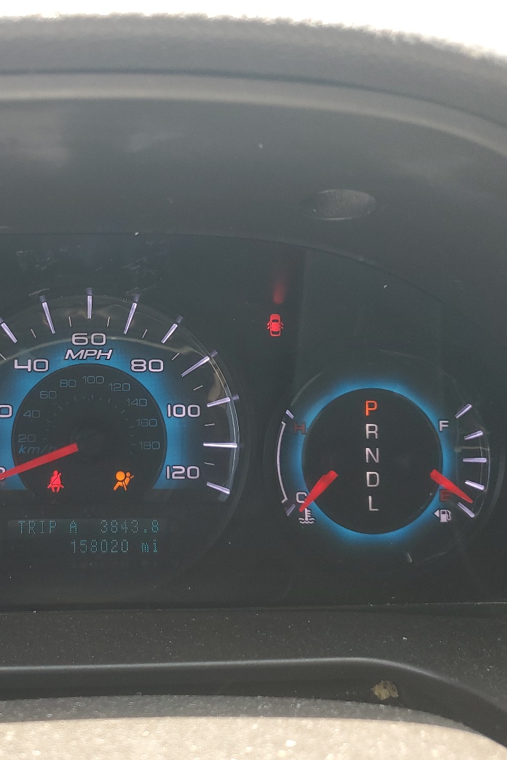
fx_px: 781
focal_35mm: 37
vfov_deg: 51.9
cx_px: 80
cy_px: 376
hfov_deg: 34.5
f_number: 1.5
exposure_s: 1/128
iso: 50
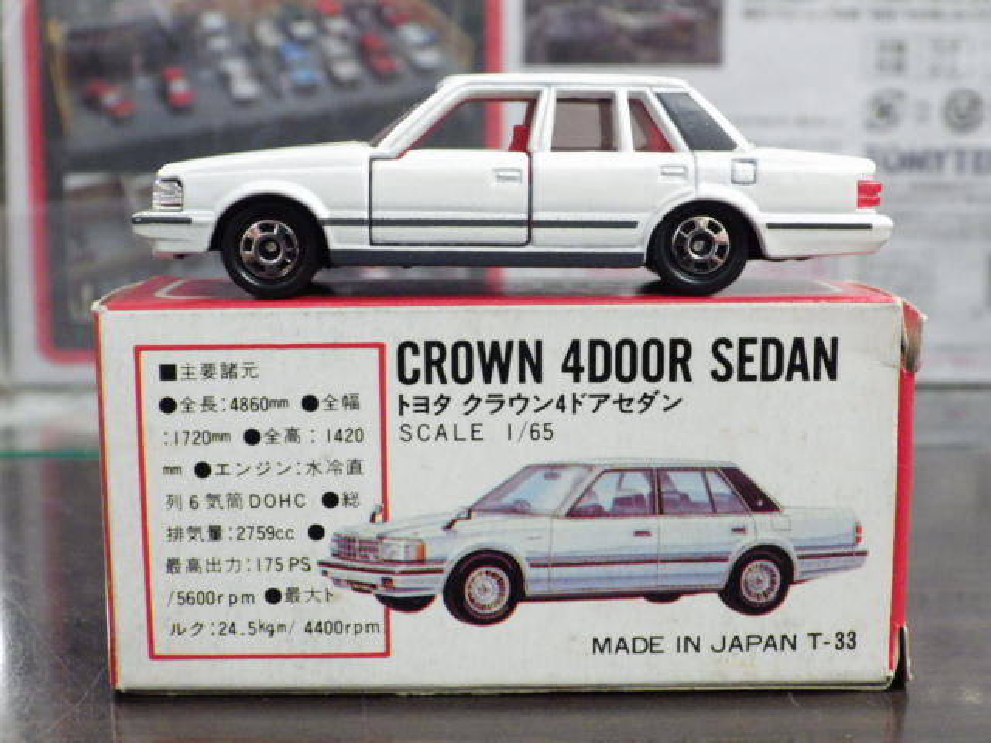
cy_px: 372
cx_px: 496
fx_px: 1689
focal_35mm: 59
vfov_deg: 24.8
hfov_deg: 32.7
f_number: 4
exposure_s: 1/30
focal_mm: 10.7
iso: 800
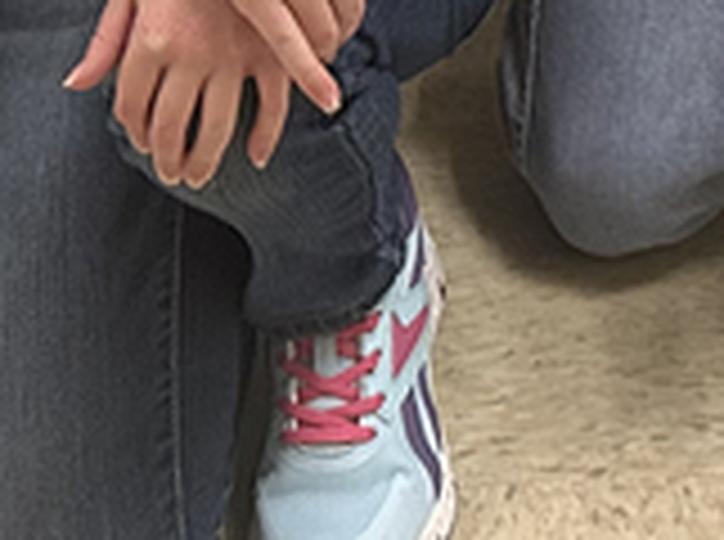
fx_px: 3193
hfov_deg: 12.8
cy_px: -1116
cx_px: 706
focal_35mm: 153
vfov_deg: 8.1
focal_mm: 6.86
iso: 250
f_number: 1.78
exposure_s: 1/60
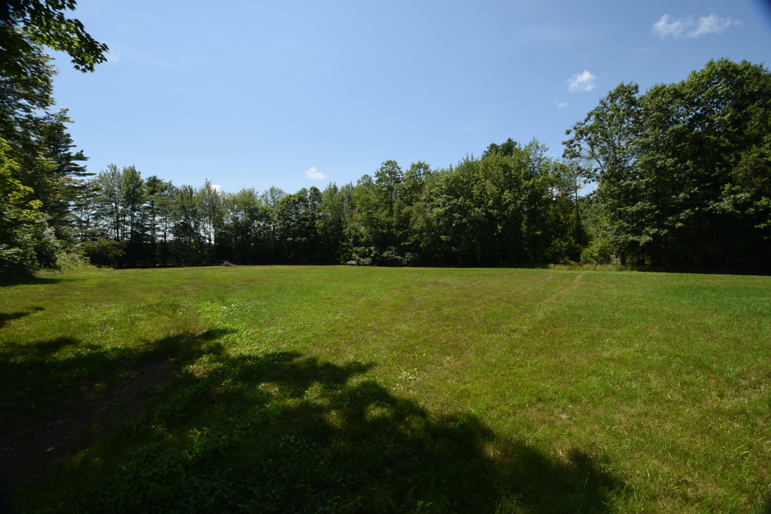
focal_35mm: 15
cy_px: 257
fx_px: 321
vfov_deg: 77.3
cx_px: 386
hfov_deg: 100.4
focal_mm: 10
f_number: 9
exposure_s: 1/200
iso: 100
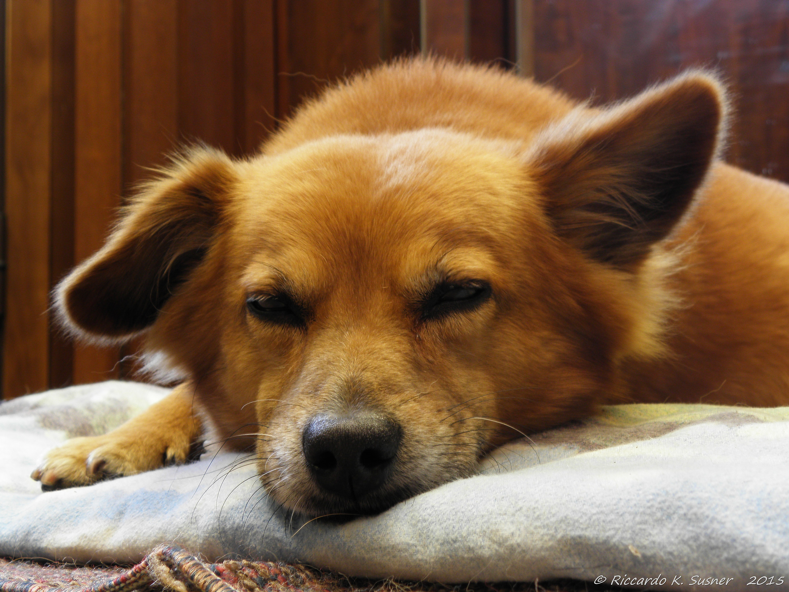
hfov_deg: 29.4
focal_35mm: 66
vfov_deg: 22.3
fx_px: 1504
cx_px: 394
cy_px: 296
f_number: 4
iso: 64
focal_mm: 11.76
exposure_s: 2.5
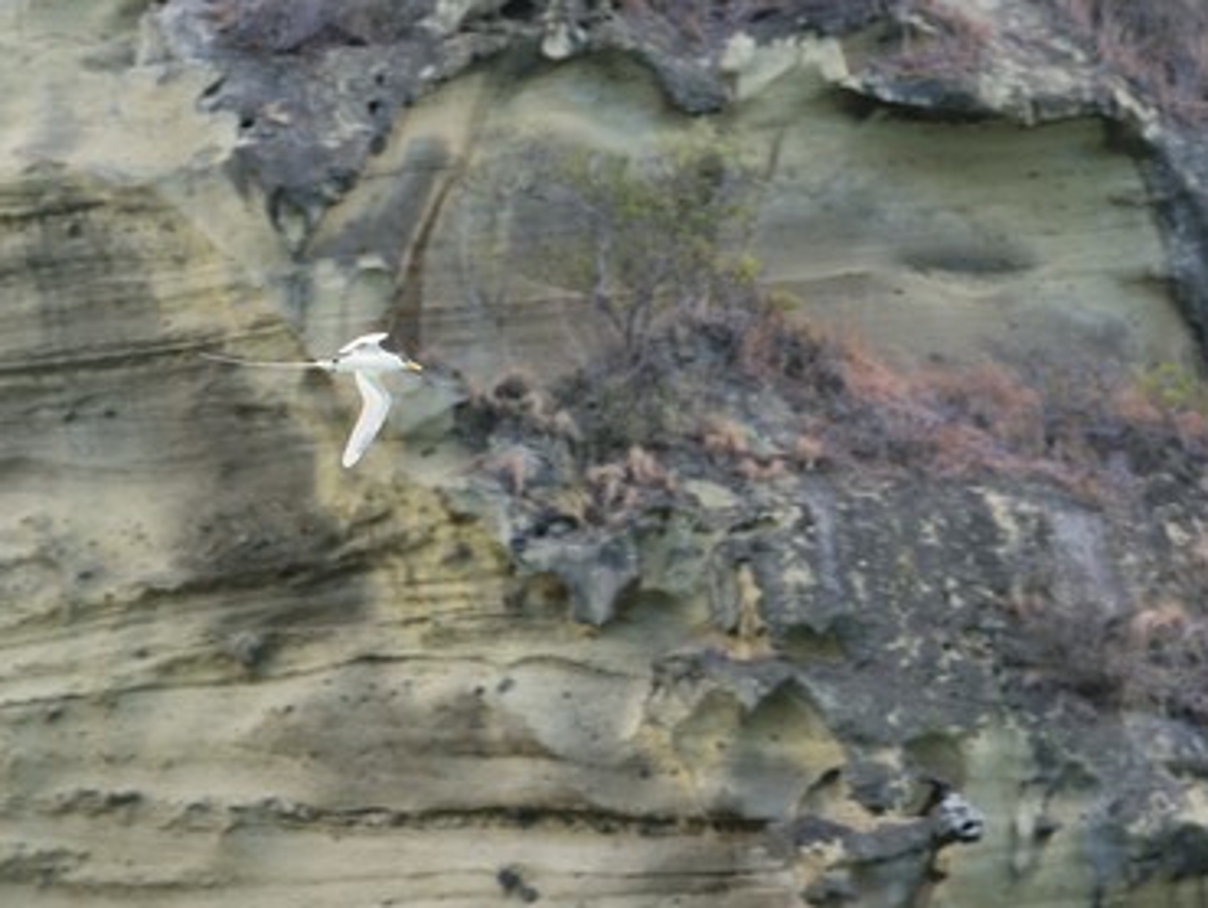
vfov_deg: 6.8
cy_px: 454
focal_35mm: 218
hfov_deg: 9.1
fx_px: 7613
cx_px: 633
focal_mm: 200
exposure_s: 1/320
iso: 200
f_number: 6.3
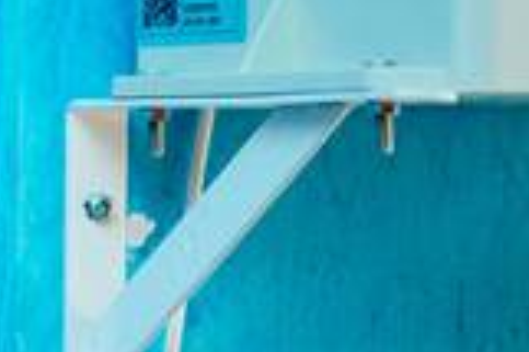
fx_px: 5299
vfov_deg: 3.8
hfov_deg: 5.7
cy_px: 87
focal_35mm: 361
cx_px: -10
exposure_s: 1/100
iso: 320
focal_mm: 58
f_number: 2.8
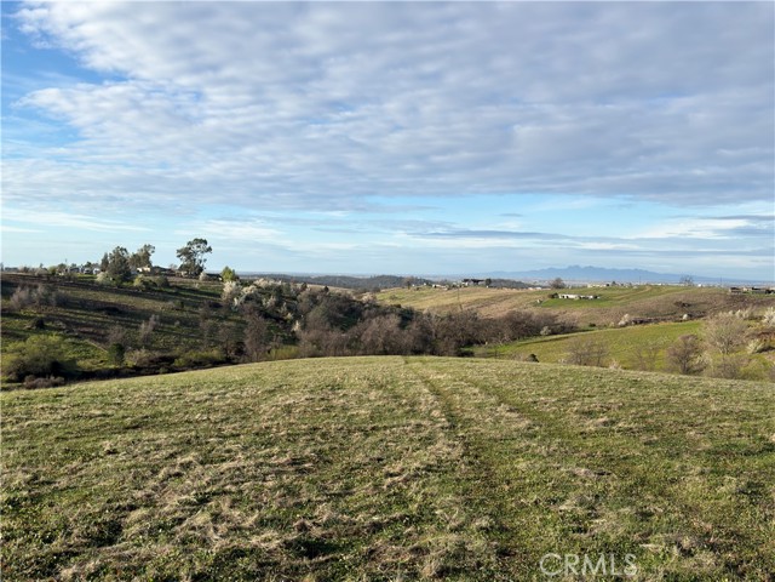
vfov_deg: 40.7
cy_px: 291
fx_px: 784
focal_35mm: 35
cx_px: 388
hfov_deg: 52.6
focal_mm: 6.76
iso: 64
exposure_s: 1/3497
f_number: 1.78
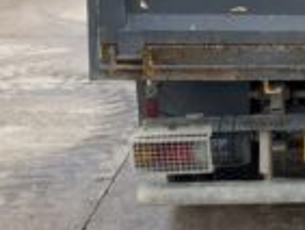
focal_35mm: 74
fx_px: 653
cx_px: 385
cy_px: 22
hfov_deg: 23.5
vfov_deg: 19.6
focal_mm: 3
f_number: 1.8
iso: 16
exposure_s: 1/509
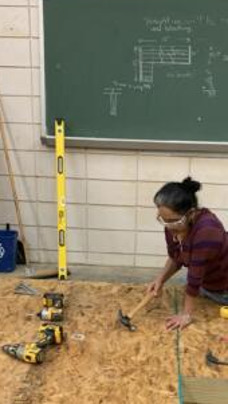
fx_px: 504
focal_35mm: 47
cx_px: 137
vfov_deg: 42.9
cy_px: 281
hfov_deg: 25.5
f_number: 1.8
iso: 125
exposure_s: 1/60
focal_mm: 4.25
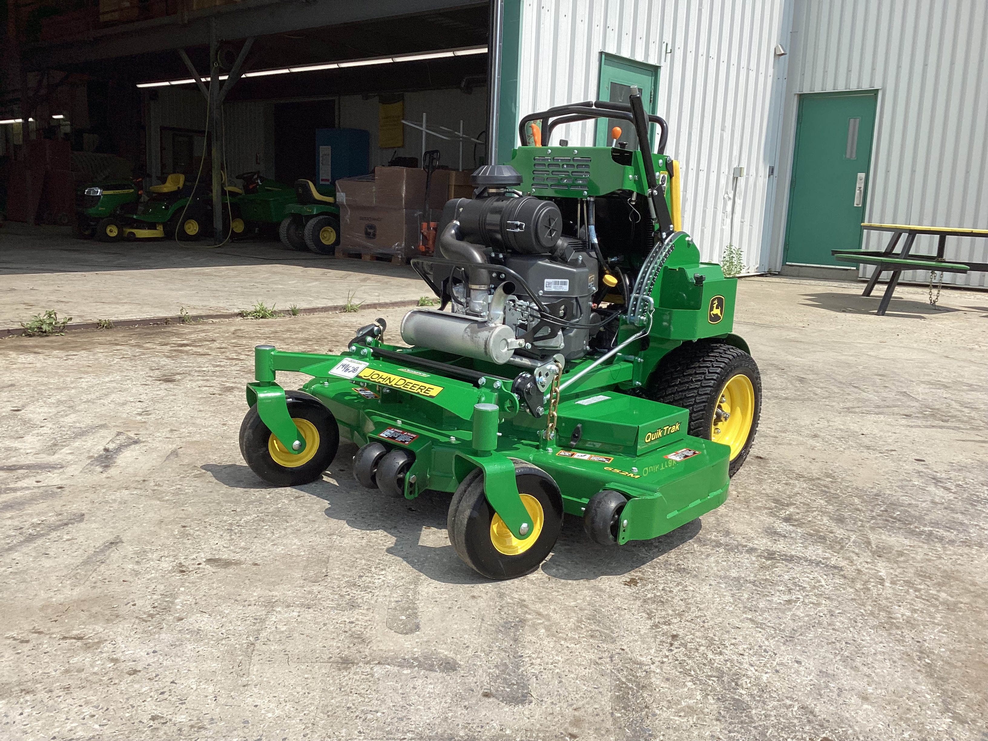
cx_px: 494
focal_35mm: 31
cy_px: 370
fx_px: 885
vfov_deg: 45.4
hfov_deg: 58.4
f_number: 2.4
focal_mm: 3.3
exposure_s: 1/1314
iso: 25
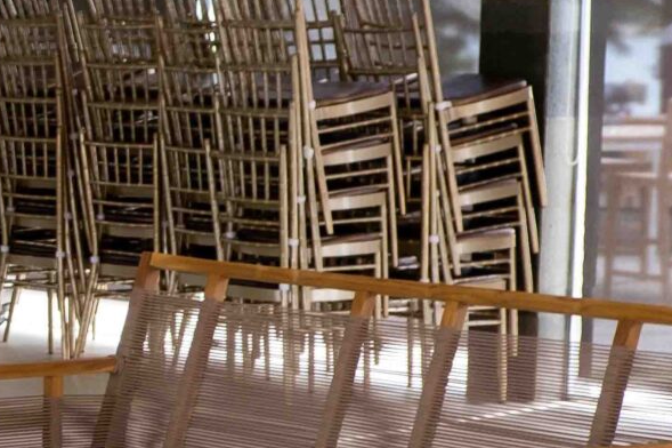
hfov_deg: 10.8
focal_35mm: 174
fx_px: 3246
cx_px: -653
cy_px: 254
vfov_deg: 7.9
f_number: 3.6
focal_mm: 26.5
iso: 160
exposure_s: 1/40
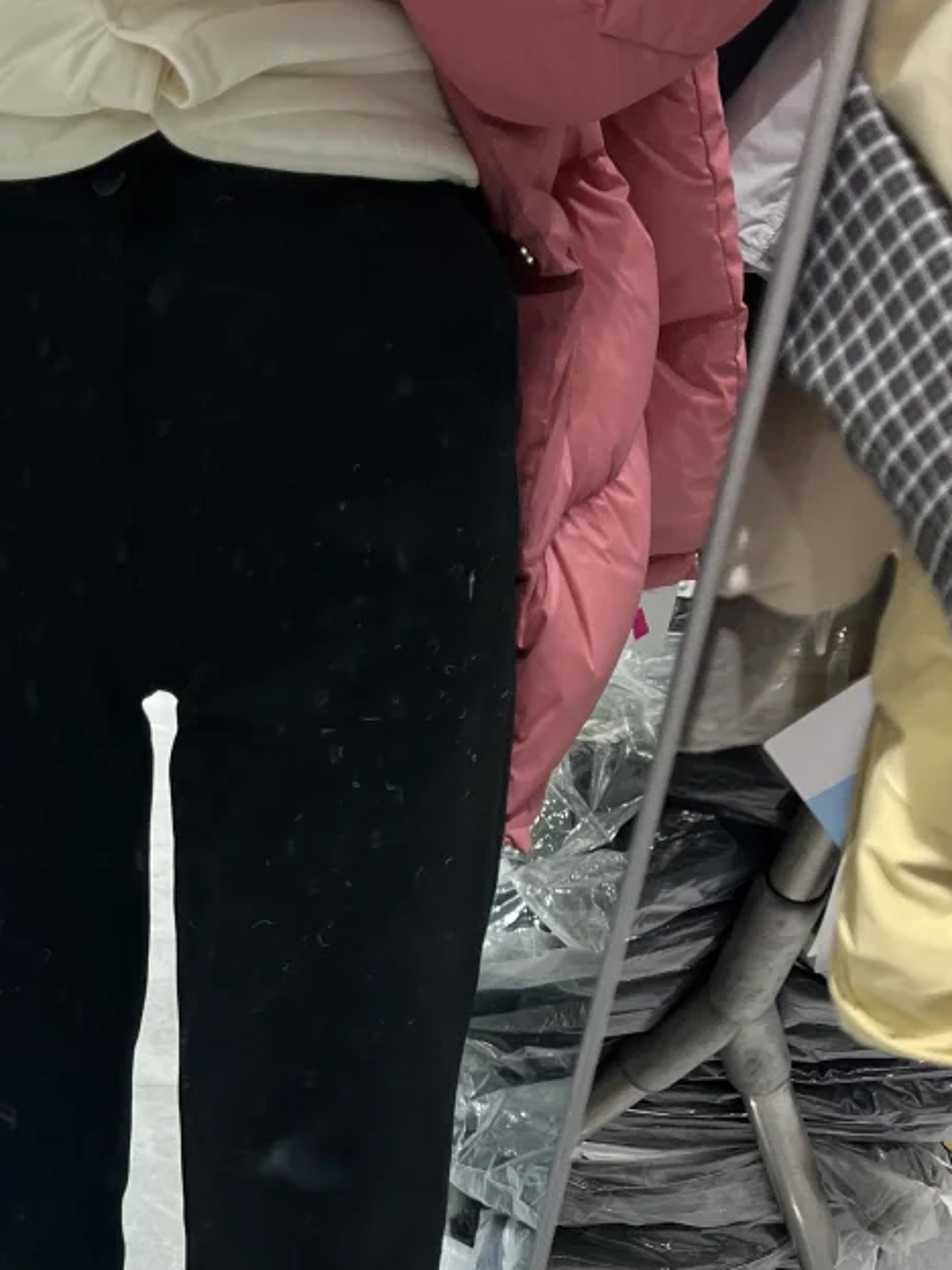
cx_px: 100
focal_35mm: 60
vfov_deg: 30.6
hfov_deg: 23.8
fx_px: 2200
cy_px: 1164
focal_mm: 5.1
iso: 64
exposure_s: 1/100
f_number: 1.6
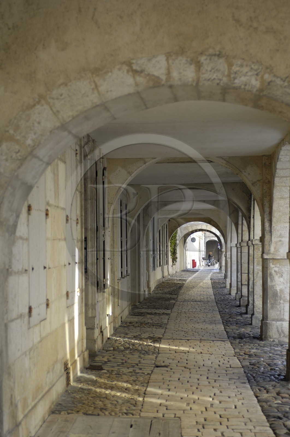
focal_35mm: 78
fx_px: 945
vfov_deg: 26.0
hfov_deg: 17.4
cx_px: 145
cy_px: 218
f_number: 3
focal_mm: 52
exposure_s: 1/125
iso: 100
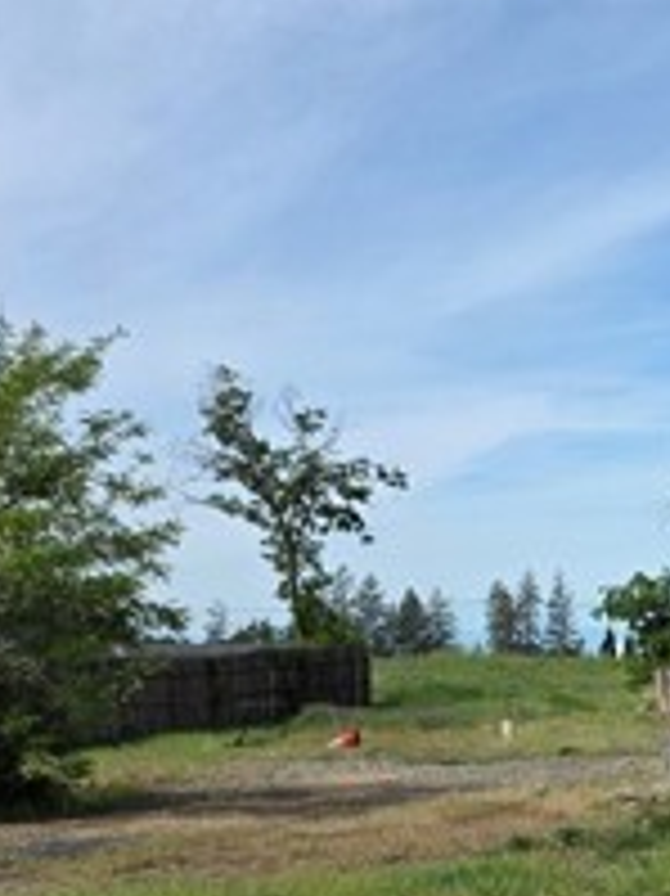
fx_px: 1912
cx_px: 976
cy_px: 788
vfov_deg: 25.6
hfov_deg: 18.0
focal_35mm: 74
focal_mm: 6.3
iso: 80
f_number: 1.7
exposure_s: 1/7333
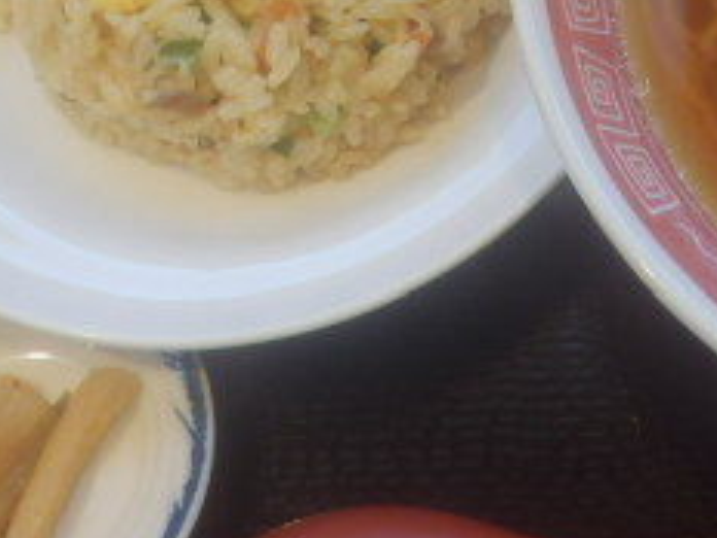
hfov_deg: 18.7
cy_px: -77
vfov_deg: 14.1
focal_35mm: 102
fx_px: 2113
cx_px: 726
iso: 80
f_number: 3.9
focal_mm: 6.6
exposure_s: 1/40
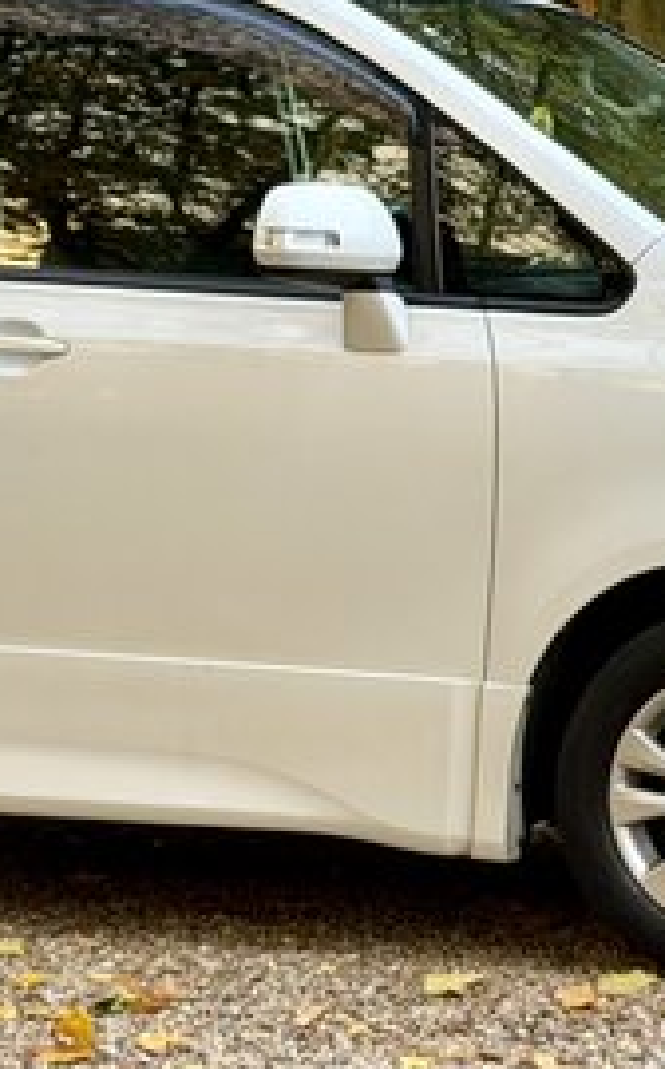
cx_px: 281
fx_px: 4393
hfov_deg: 8.7
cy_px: 641
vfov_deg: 13.9
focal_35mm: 151
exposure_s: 1/60
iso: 200
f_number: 1.78
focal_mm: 6.76
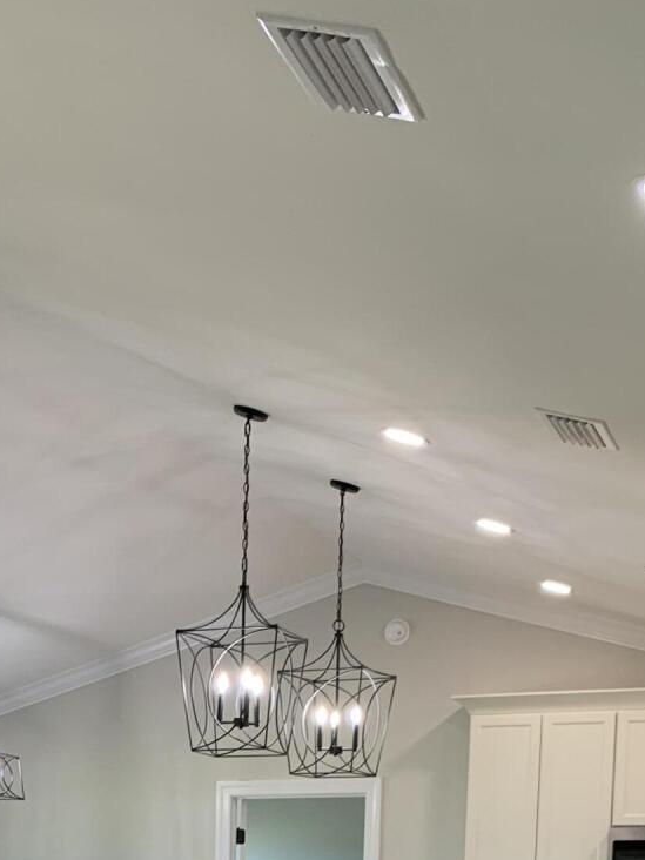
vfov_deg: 24.3
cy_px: 1091
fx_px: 1764
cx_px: 96
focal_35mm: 71
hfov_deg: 20.4
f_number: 1.8
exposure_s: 1/60
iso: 50
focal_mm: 4.25
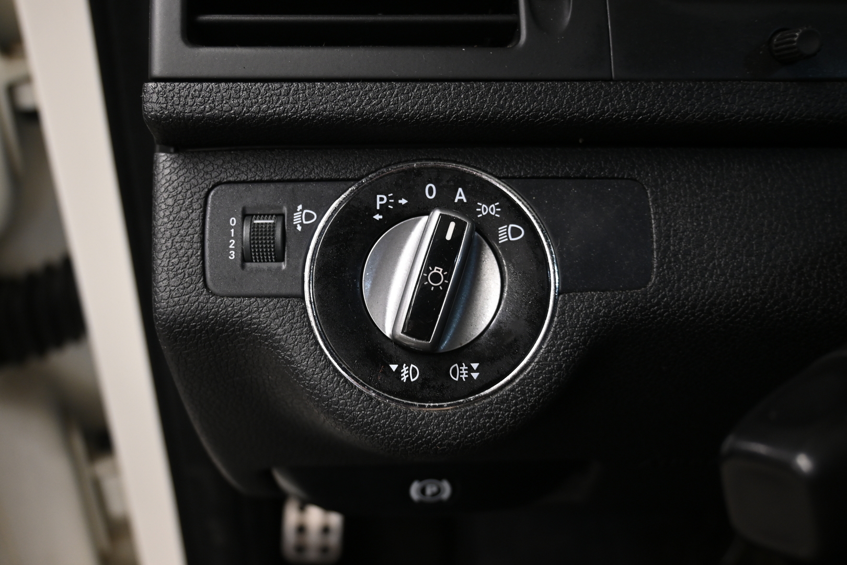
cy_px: 282
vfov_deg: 40.8
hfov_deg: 58.3
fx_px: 759
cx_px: 424
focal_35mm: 32
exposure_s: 1/30
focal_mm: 21.5
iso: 560
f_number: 4
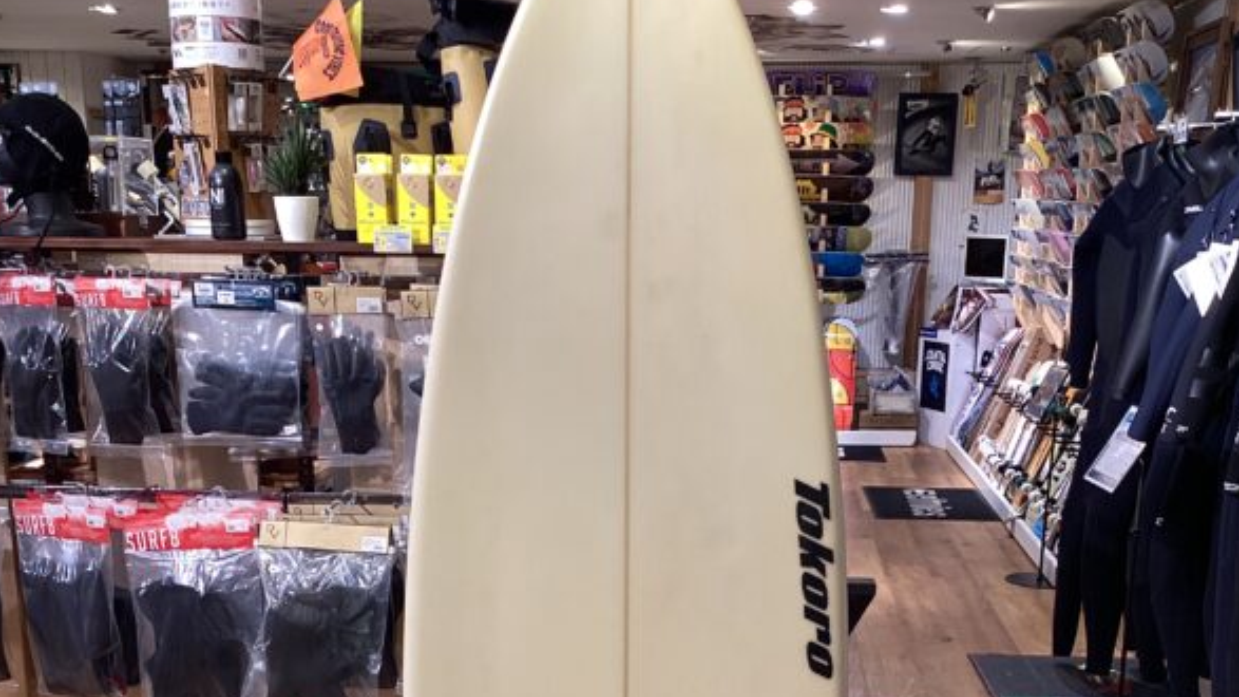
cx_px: 618
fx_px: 1511
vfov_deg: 25.1
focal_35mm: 46
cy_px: 642
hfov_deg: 44.6
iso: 80
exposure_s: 1/50
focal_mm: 3.3
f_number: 2.4
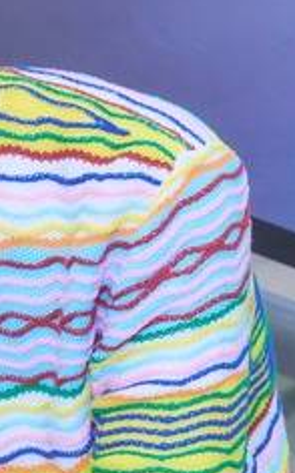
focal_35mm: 464
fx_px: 5983
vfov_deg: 4.5
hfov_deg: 2.8
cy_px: 528
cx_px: -157
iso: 800
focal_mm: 130
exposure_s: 1/125
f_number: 8
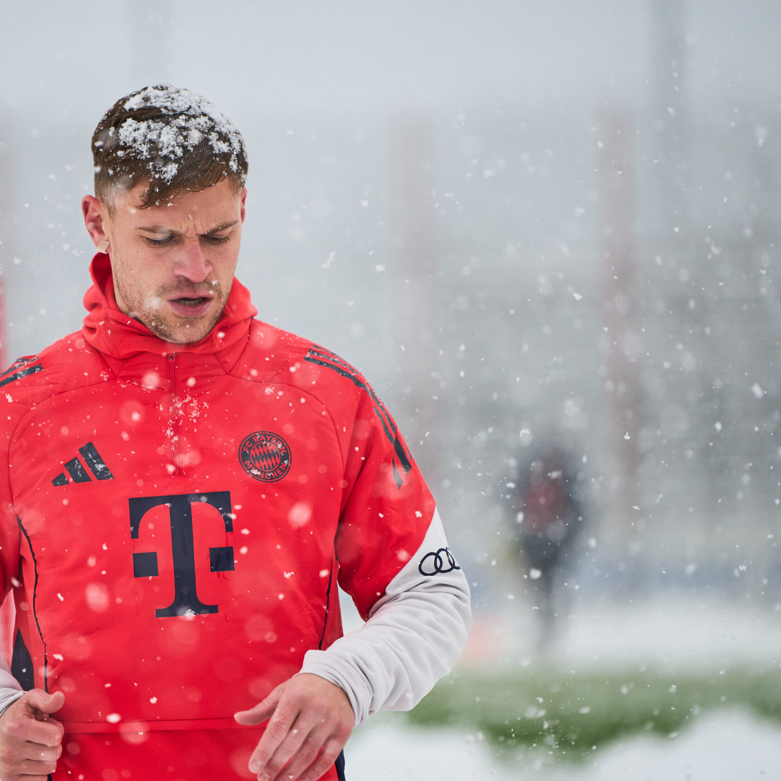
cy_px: 392
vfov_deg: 6.8
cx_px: 262
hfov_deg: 6.8
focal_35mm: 256
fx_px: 6535
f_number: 2.8
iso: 250
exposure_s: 1/1600
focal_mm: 200
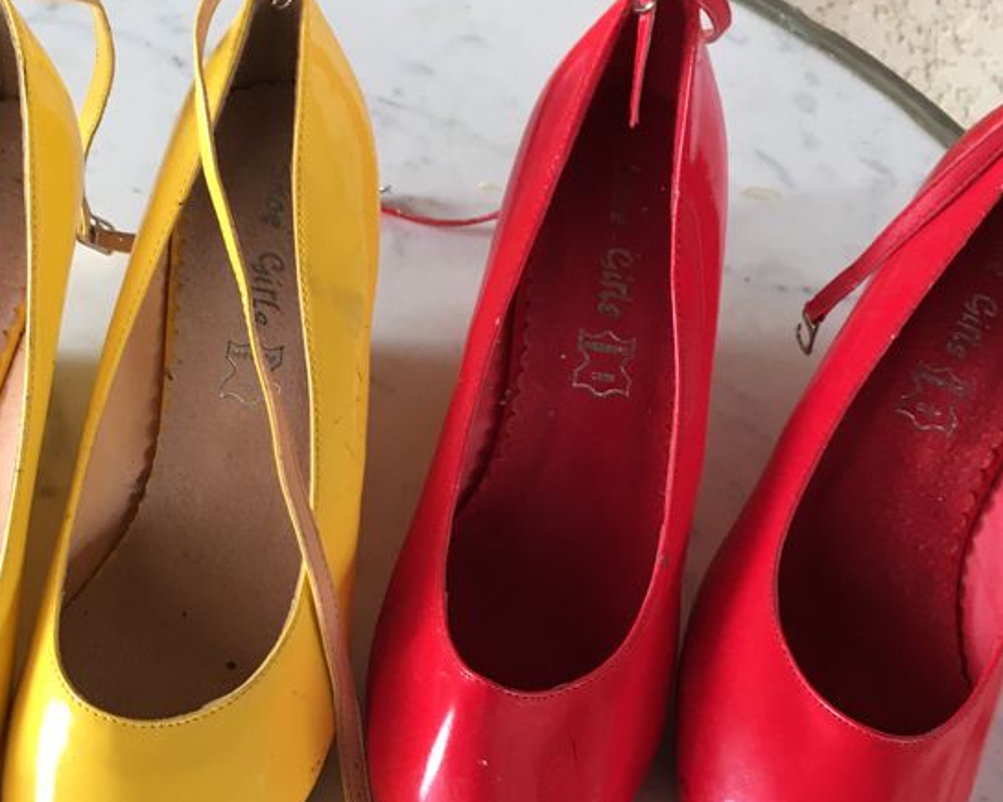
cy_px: 468
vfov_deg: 29.1
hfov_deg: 35.8
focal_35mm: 52
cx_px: 369
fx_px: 1543
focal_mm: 4.15
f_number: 2.2
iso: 50
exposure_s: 1/33
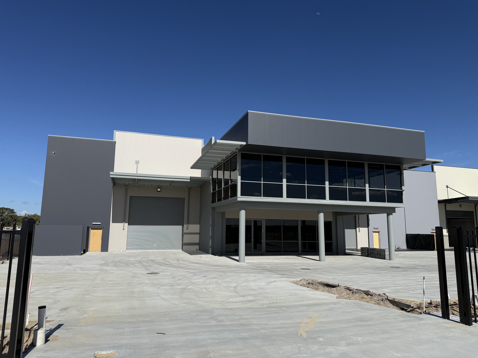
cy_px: 179
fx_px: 331
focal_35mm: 24
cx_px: 239
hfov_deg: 71.6
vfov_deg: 56.8
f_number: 1.78
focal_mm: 6.76
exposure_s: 1/9091
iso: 80
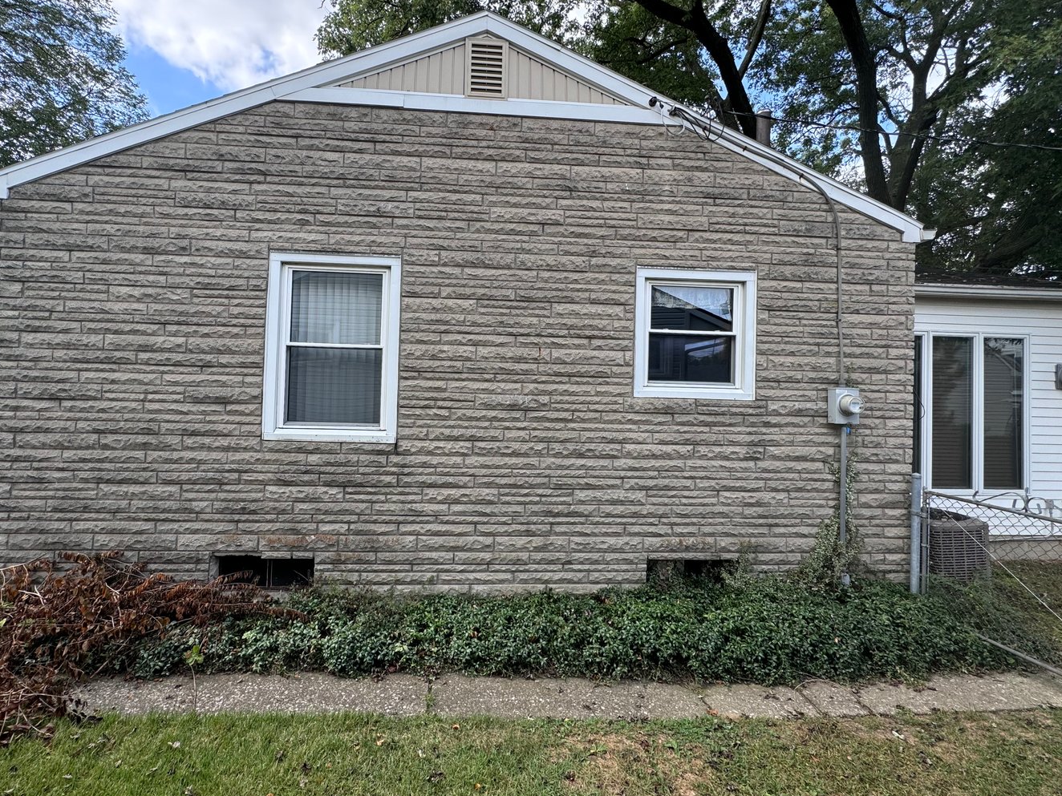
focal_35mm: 16
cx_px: 491
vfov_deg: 78.0
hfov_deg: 94.3
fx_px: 491
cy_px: 376
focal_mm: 2.22
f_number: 2.2
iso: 40
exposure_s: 1/423
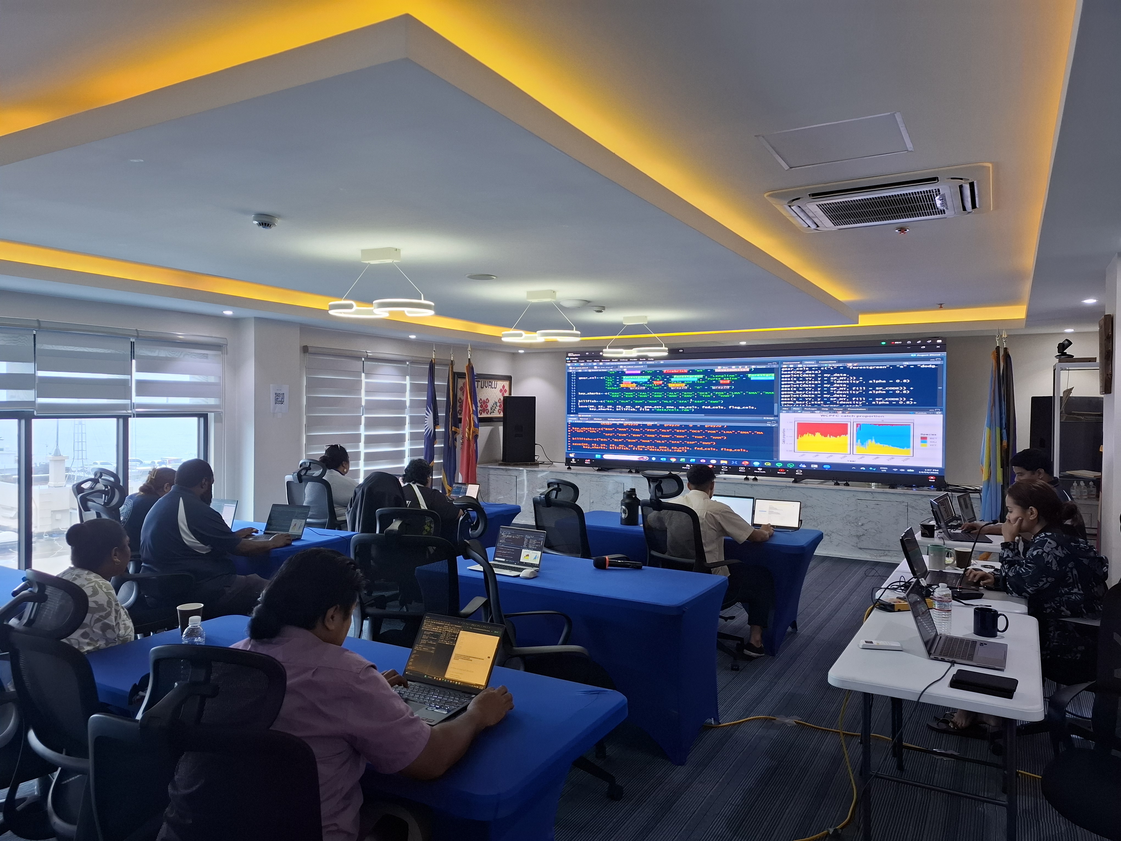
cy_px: 420
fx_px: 745
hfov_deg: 73.9
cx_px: 560
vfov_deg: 58.9
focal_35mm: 23
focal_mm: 5.54
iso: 250
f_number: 1.8
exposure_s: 1/100
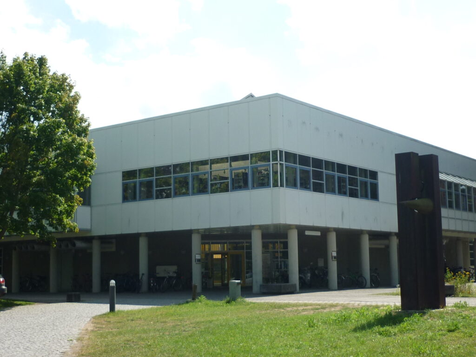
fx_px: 701
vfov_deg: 28.6
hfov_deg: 37.5
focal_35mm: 51
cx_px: 238
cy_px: 178
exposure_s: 1/160
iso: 80
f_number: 8
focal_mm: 5.5
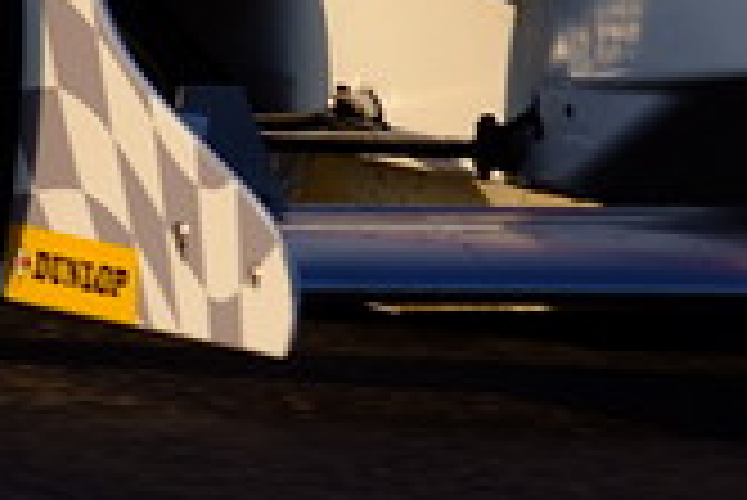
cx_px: 356
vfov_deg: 0.7
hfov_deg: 1.1
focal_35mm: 1952
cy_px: -225
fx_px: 40538
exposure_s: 1/500
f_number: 5.6
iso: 100
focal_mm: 300
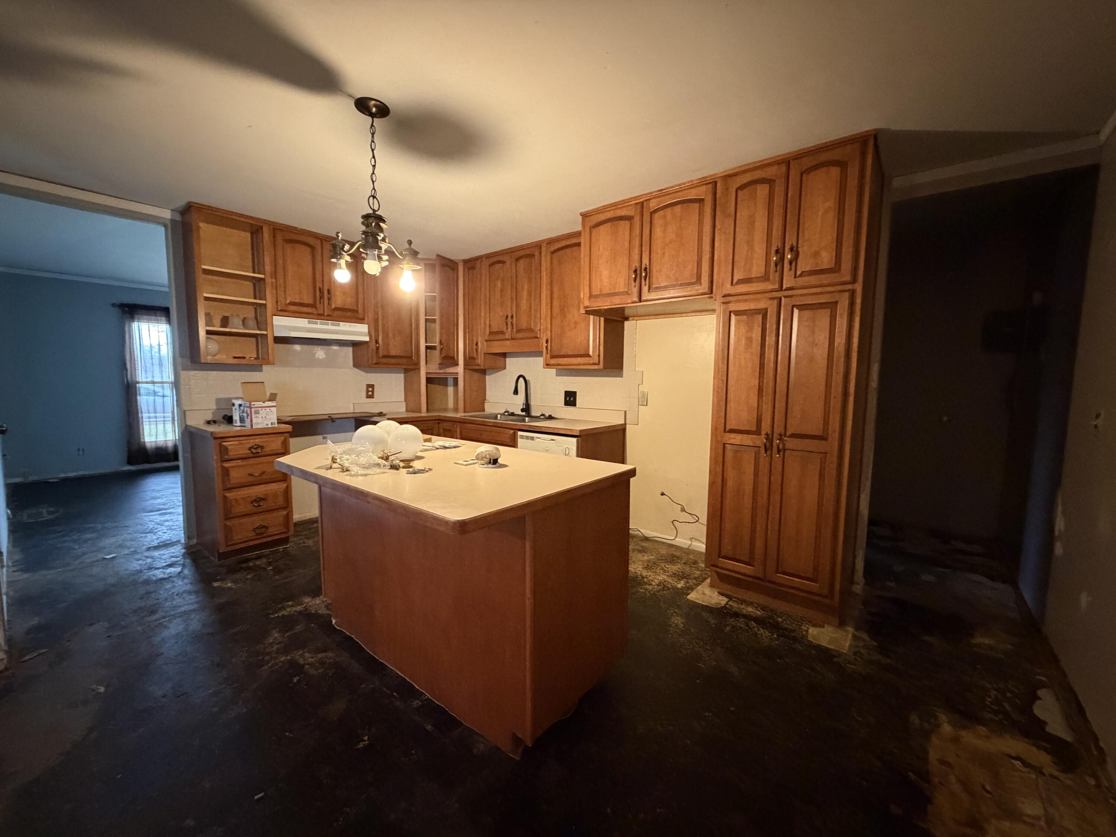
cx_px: 558
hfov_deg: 102.1
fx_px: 451
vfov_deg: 85.7
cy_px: 418
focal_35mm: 14
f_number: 2.2
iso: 1000
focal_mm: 2.22
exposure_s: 1/40
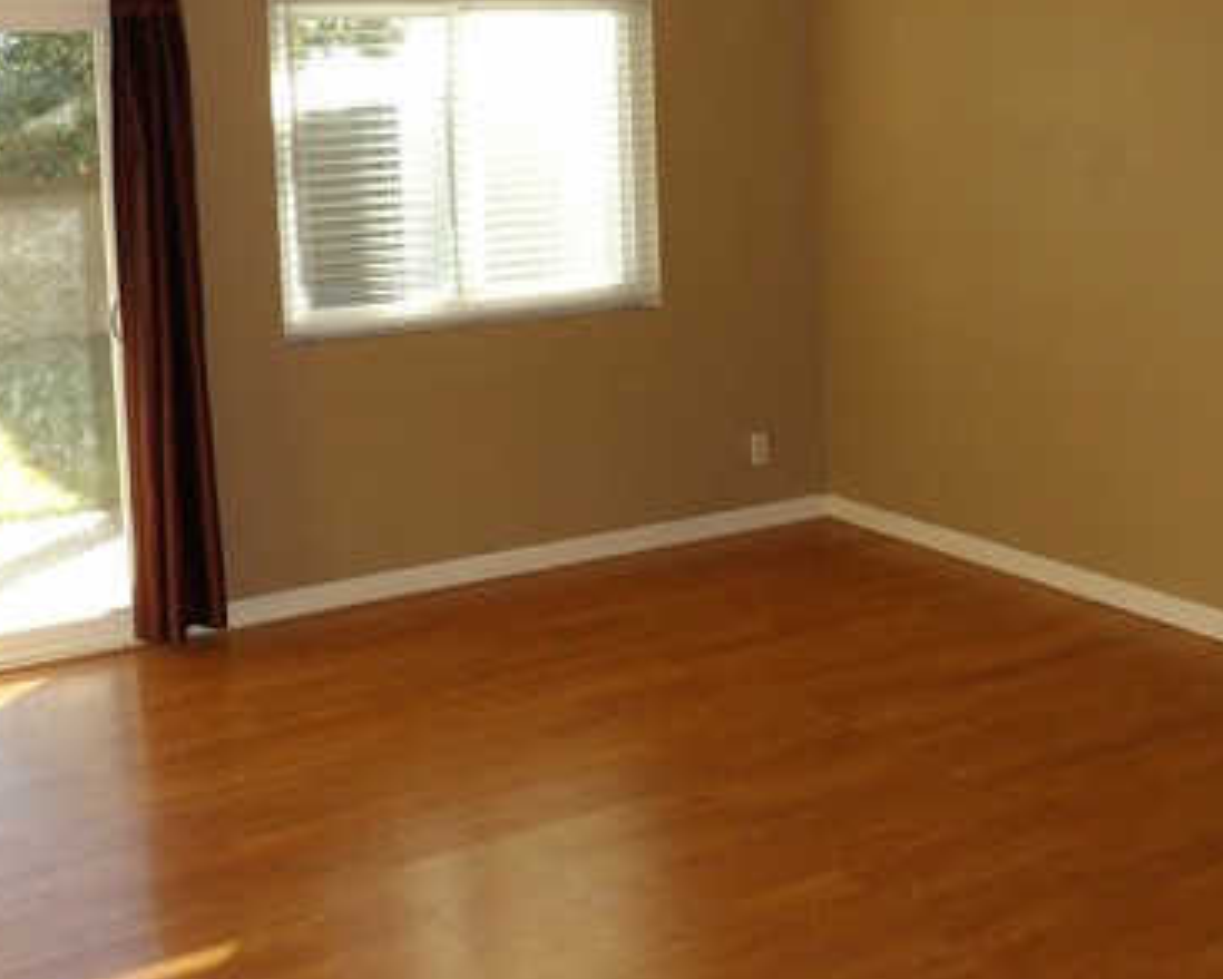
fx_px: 1484
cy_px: 284
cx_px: 485
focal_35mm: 41
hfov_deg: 44.5
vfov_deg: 35.9
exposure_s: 1/155
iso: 200
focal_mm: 4.3
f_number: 3.2
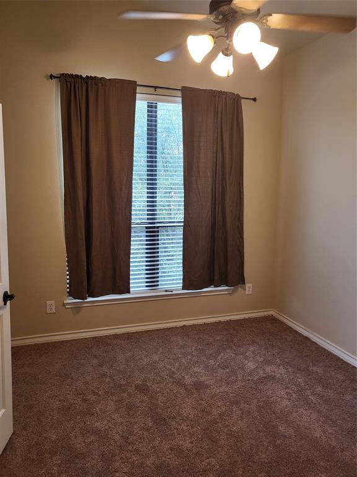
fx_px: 358
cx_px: 178
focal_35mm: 26
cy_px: 238
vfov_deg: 67.3
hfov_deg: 53.1
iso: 200
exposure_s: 1/120
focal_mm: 4.25
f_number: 1.8
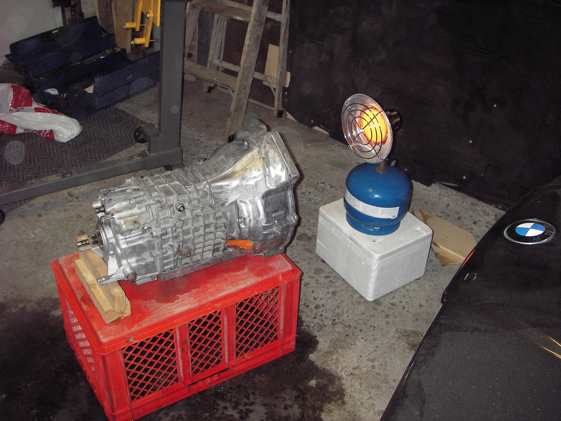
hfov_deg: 49.0
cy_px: 210
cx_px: 280
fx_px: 616
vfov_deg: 37.7
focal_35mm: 38
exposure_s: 1/30
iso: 125
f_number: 3.3
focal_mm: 6.3
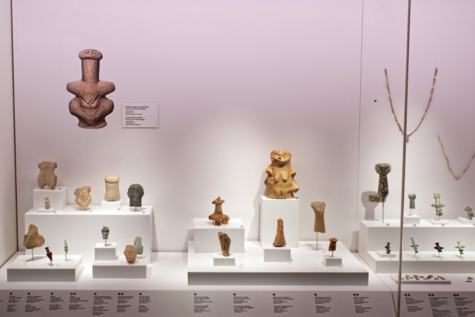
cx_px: 238
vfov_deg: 30.9
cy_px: 158
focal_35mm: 44
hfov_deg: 45.0
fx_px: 574
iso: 400
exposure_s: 1/160
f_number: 6.3
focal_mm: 29
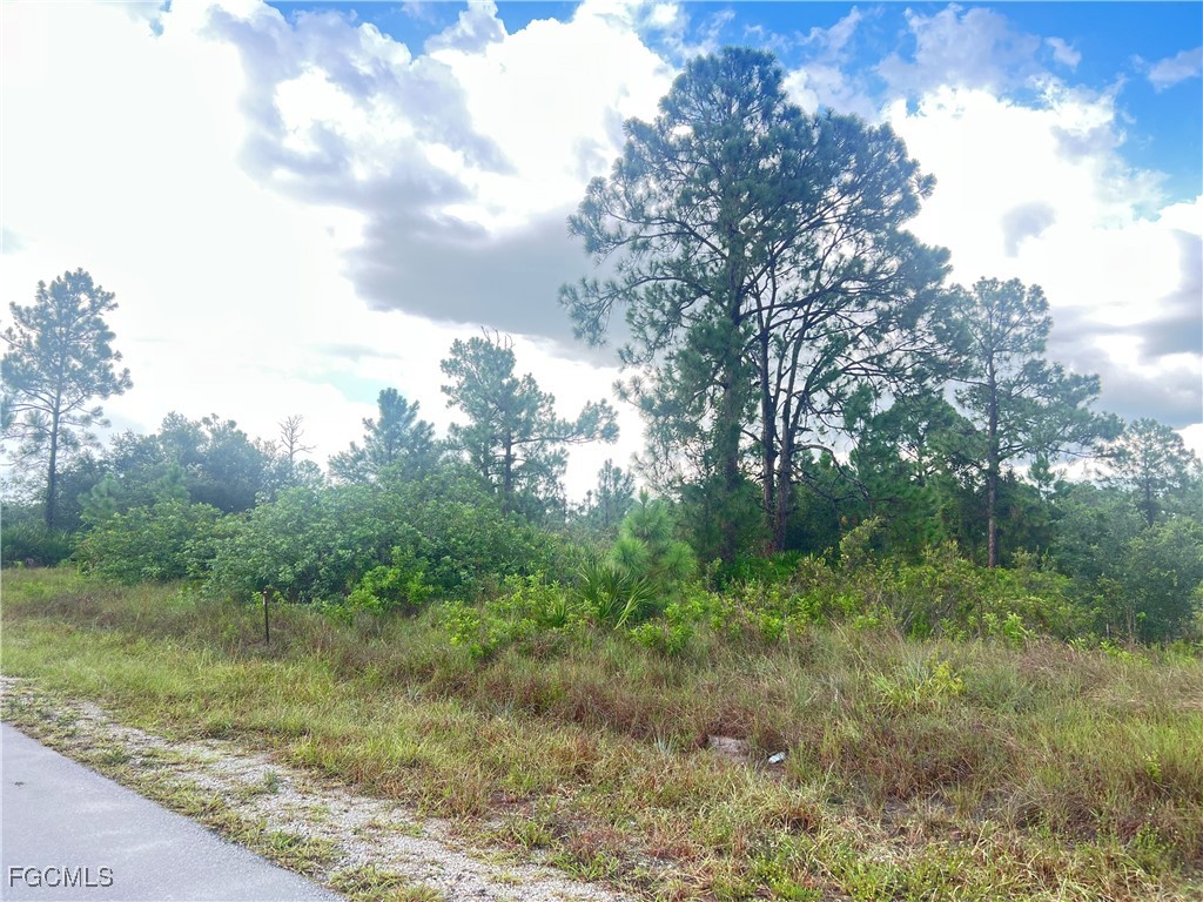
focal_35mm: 26
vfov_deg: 53.1
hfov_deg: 67.3
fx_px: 904
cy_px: 451
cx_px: 602
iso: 50
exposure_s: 1/303
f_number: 1.5
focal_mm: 5.7
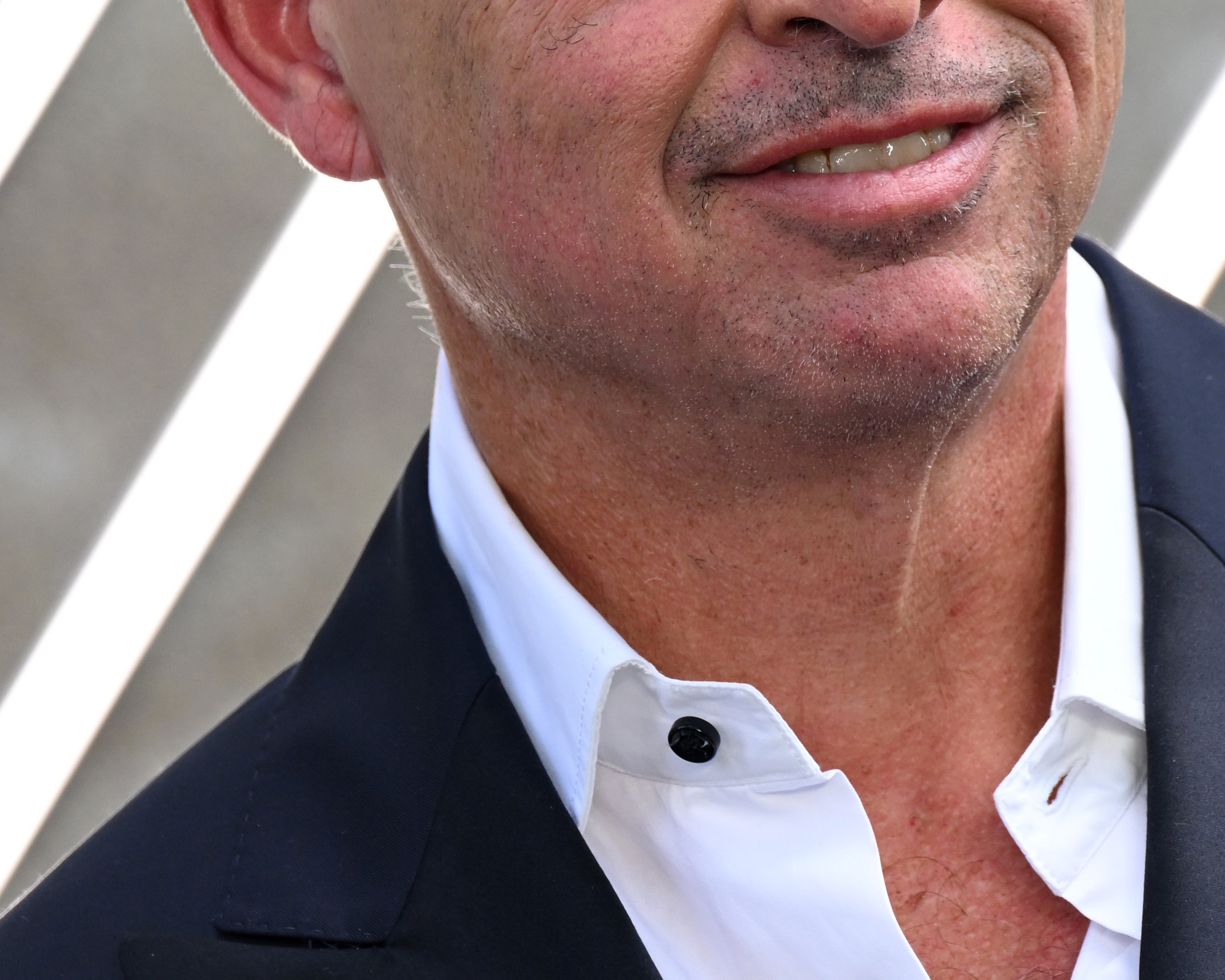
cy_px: 242
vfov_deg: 1.4
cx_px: 875
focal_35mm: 1124
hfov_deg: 1.7
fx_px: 40757
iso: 640
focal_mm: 380
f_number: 5.6
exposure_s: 1/500
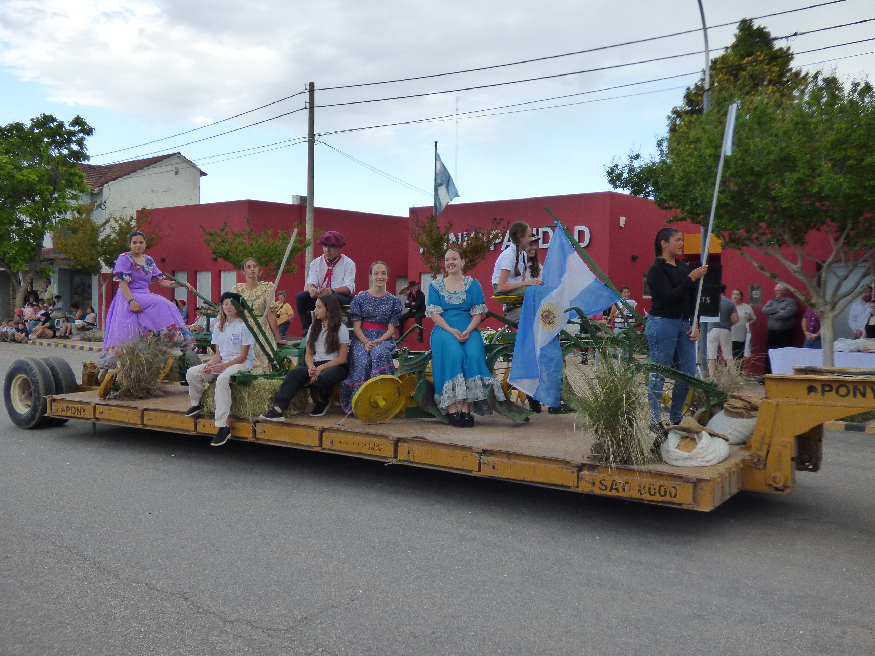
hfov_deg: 56.8
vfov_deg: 44.2
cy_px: 328
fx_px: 809
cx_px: 438
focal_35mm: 32
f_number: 3.3
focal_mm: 5.53
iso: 200
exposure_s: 1/400
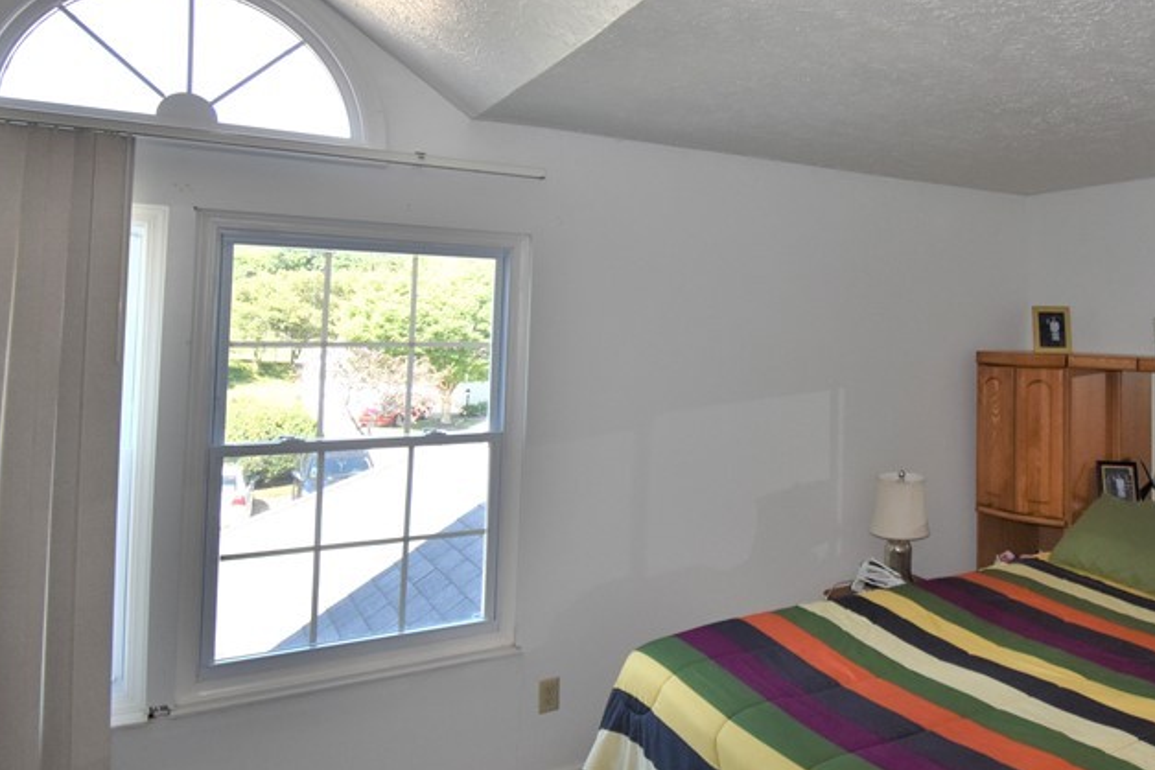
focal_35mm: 26
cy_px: 291
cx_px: 838
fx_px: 834
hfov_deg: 65.9
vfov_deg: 49.1
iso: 500
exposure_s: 1/200
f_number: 5
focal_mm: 10
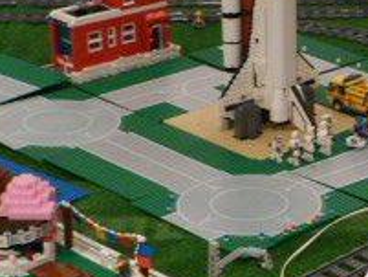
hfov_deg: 15.5
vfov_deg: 12.0
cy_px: 178
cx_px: 395
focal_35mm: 124
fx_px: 1319
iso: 400
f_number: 3.1
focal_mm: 7
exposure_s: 1/25
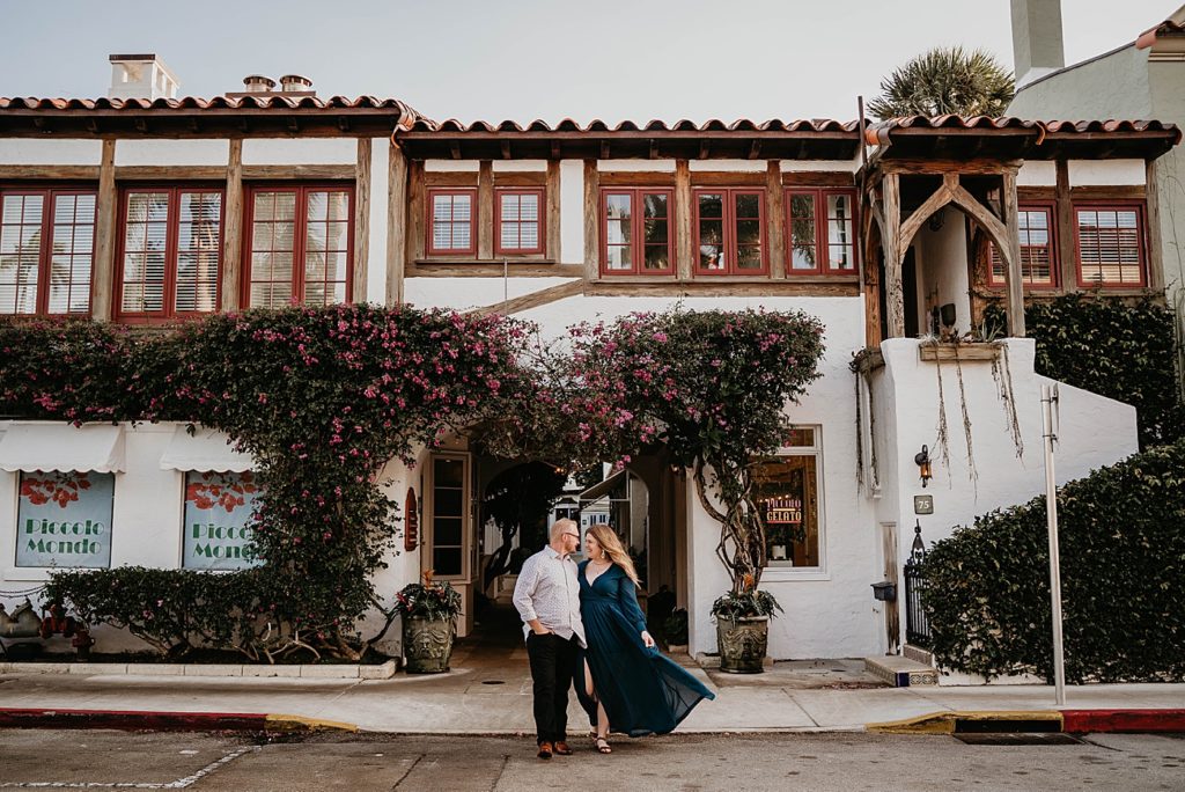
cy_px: 396
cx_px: 592
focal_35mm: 32
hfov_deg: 58.7
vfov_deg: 41.2
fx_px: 1054
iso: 400
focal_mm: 32
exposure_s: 1/800
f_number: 3.2
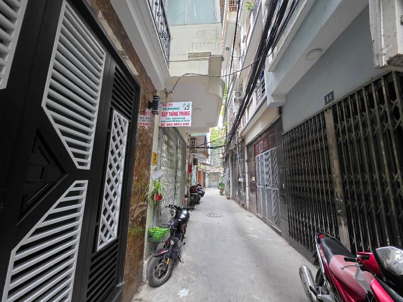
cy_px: 151
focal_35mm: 13
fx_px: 151
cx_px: 202
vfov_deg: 89.9
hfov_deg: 106.2
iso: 1000
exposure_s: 1/33.4
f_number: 1.9
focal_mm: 2.2
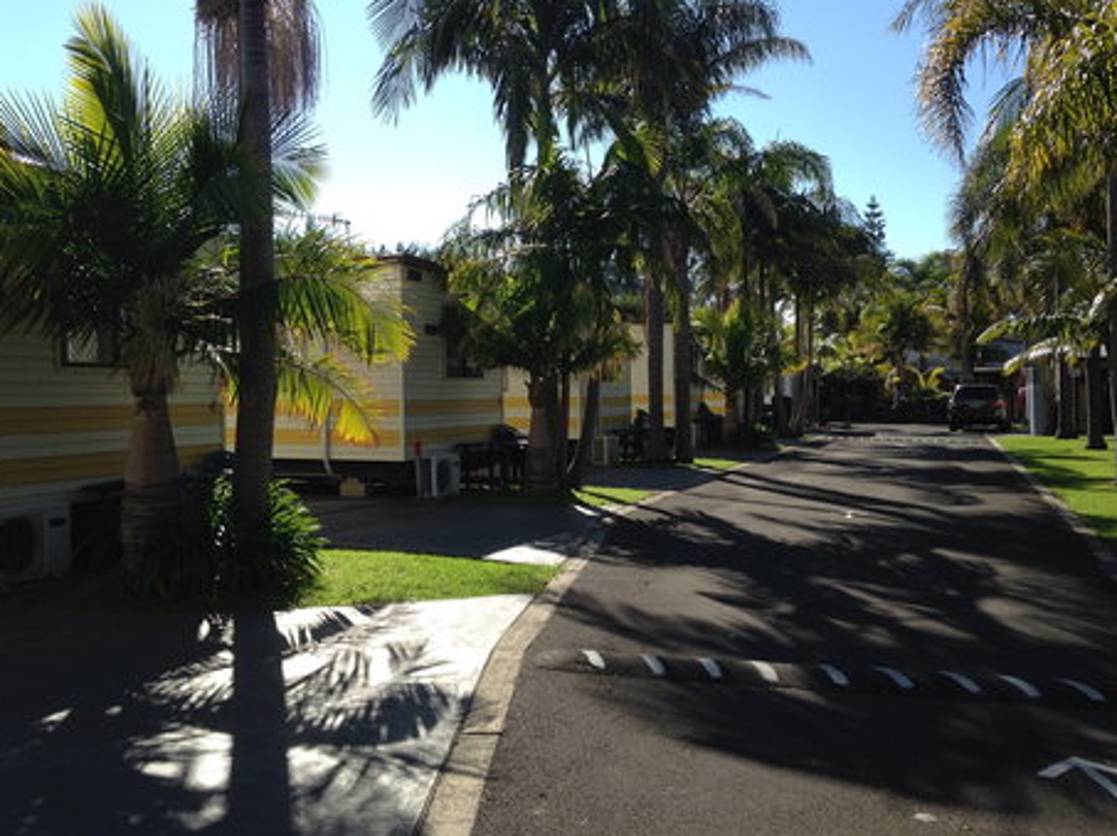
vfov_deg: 40.6
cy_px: 407
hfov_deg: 52.6
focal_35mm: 35
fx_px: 1128
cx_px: 535
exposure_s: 1/1106
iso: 50
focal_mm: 4.12
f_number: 2.4
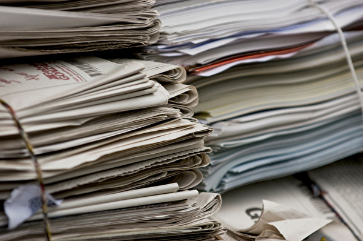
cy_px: 120
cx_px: 182
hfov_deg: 6.9
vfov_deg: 4.6
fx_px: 3020
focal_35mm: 300
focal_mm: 200
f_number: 4.5
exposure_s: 1/320
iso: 200
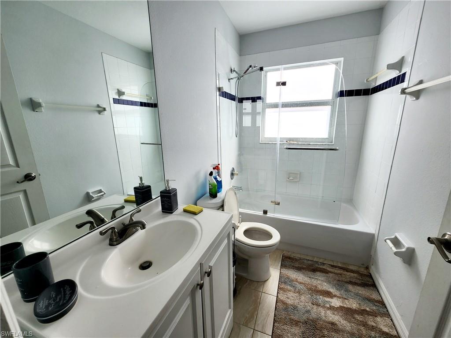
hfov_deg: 106.2
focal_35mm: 13
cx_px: 226
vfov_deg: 89.9
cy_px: 169
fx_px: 169
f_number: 2.2
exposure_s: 1/120
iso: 64
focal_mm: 2.2
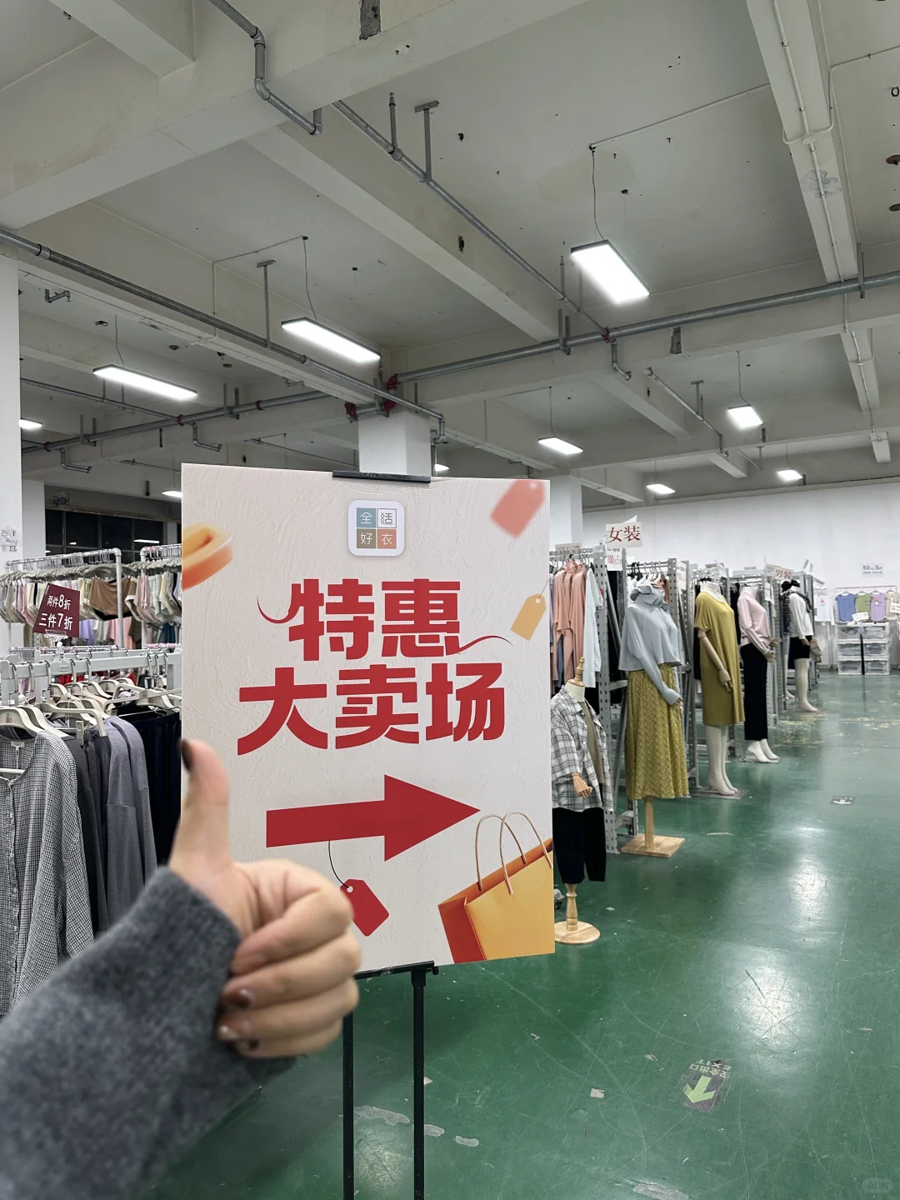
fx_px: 832
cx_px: 450
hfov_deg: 56.8
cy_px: 600
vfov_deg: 71.6
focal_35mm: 24
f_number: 1.78
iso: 200
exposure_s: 1/100
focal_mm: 6.86
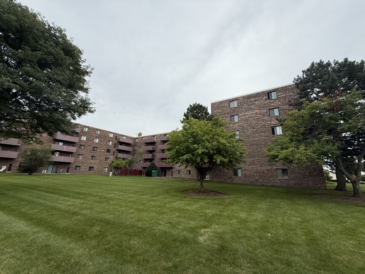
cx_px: 182
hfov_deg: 102.1
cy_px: 137
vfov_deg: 85.7
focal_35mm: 14
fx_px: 148
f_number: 2.2
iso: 50
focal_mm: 2.22
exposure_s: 1/1259
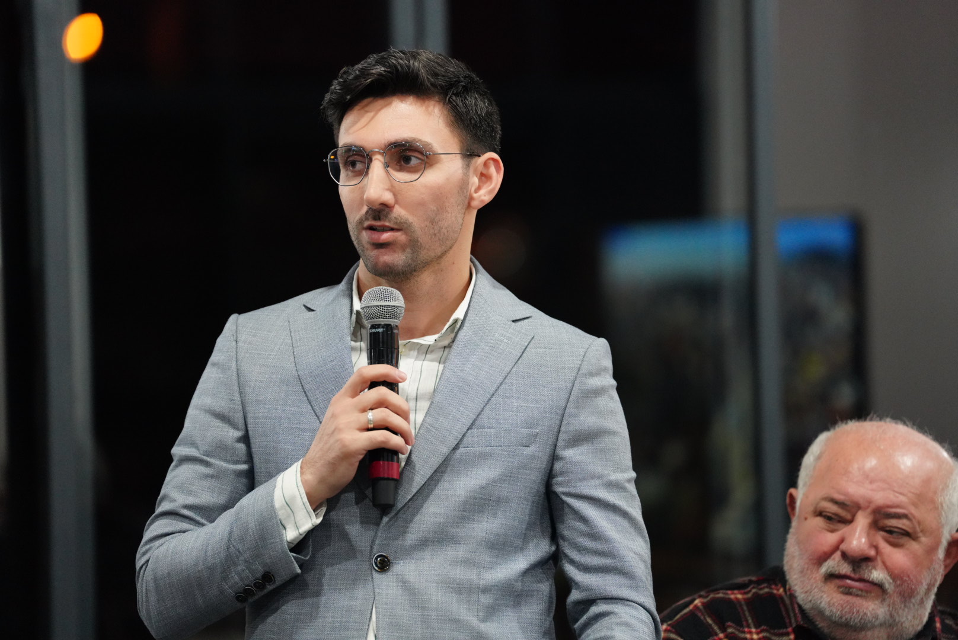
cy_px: 320
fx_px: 5326
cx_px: 479
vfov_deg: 6.9
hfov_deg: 10.3
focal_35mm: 200
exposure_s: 1/250
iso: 4000
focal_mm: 200
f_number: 2.8
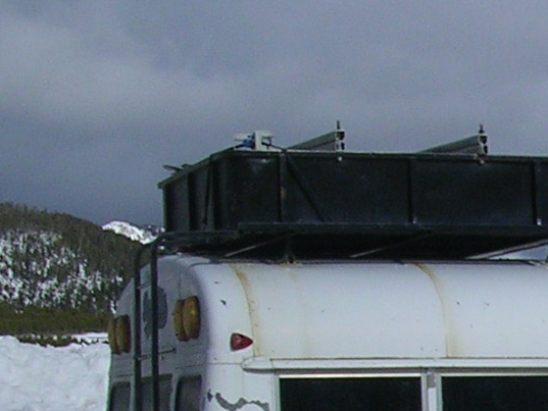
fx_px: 2296
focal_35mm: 145
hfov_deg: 12.6
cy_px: 646
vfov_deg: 9.9
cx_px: 935
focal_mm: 5.8
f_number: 5.6
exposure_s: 1/1040
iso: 50
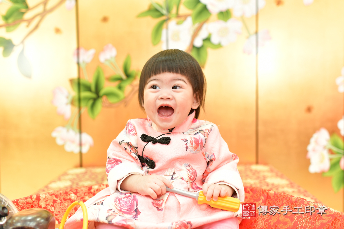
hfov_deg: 54.4
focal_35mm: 35
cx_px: 172
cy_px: 114
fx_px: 334
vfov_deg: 37.9
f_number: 2.8
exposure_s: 1/200
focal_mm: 35
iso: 400
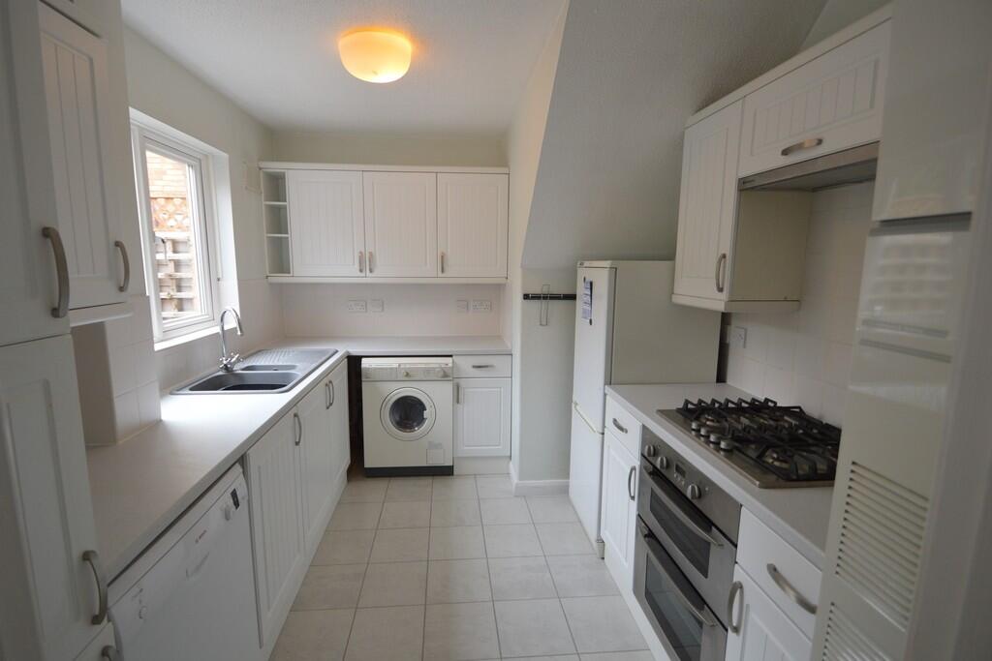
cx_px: 496
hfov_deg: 100.4
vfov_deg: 77.3
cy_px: 330
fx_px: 413
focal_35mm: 15
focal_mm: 10
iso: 400
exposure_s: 1/30
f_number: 3.5
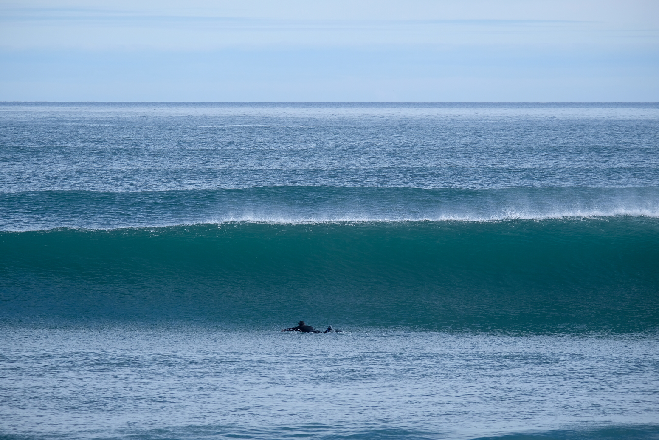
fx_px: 6316
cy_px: 220
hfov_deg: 6.0
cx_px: 330
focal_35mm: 345
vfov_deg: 4.0
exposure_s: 1/280
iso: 200
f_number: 8
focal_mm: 230
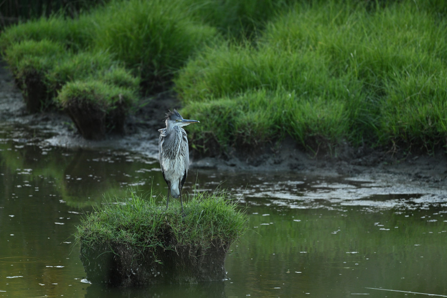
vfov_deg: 2.3
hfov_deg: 3.4
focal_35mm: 600
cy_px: 149
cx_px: 224
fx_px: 7449
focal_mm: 600
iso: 1600
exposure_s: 1/320
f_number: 6.3
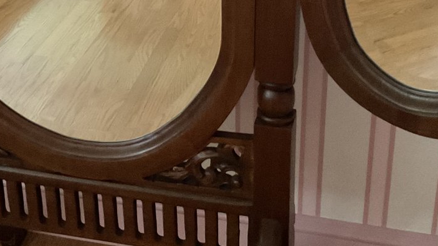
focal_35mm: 68
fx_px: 790
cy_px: -8
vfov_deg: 17.3
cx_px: 159
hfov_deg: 30.8
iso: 500
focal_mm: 3
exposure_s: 1/24
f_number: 1.8
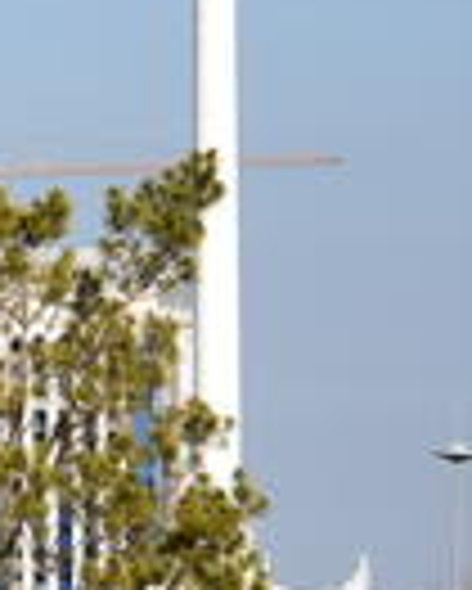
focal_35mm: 578
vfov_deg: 3.3
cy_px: 194
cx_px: -1434
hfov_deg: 2.6
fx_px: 10081
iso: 100
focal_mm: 62
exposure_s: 1/640
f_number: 6.3
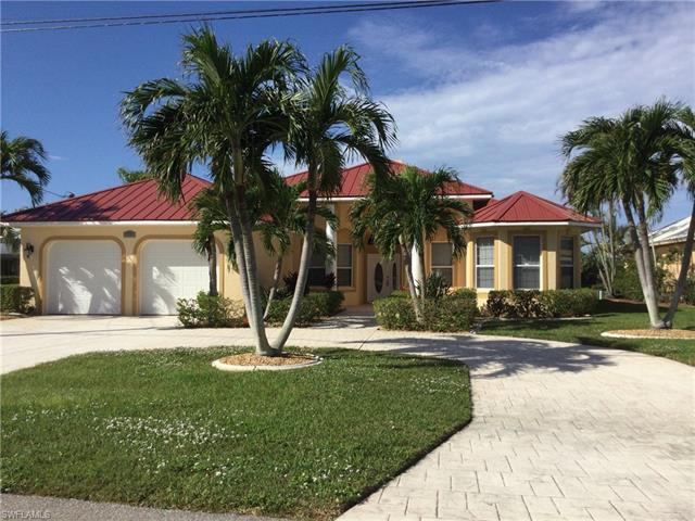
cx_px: 348
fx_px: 622
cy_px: 260
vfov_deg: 45.4
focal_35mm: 31
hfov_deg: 58.4
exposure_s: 1/2203
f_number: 2.4
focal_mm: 3.3
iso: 25
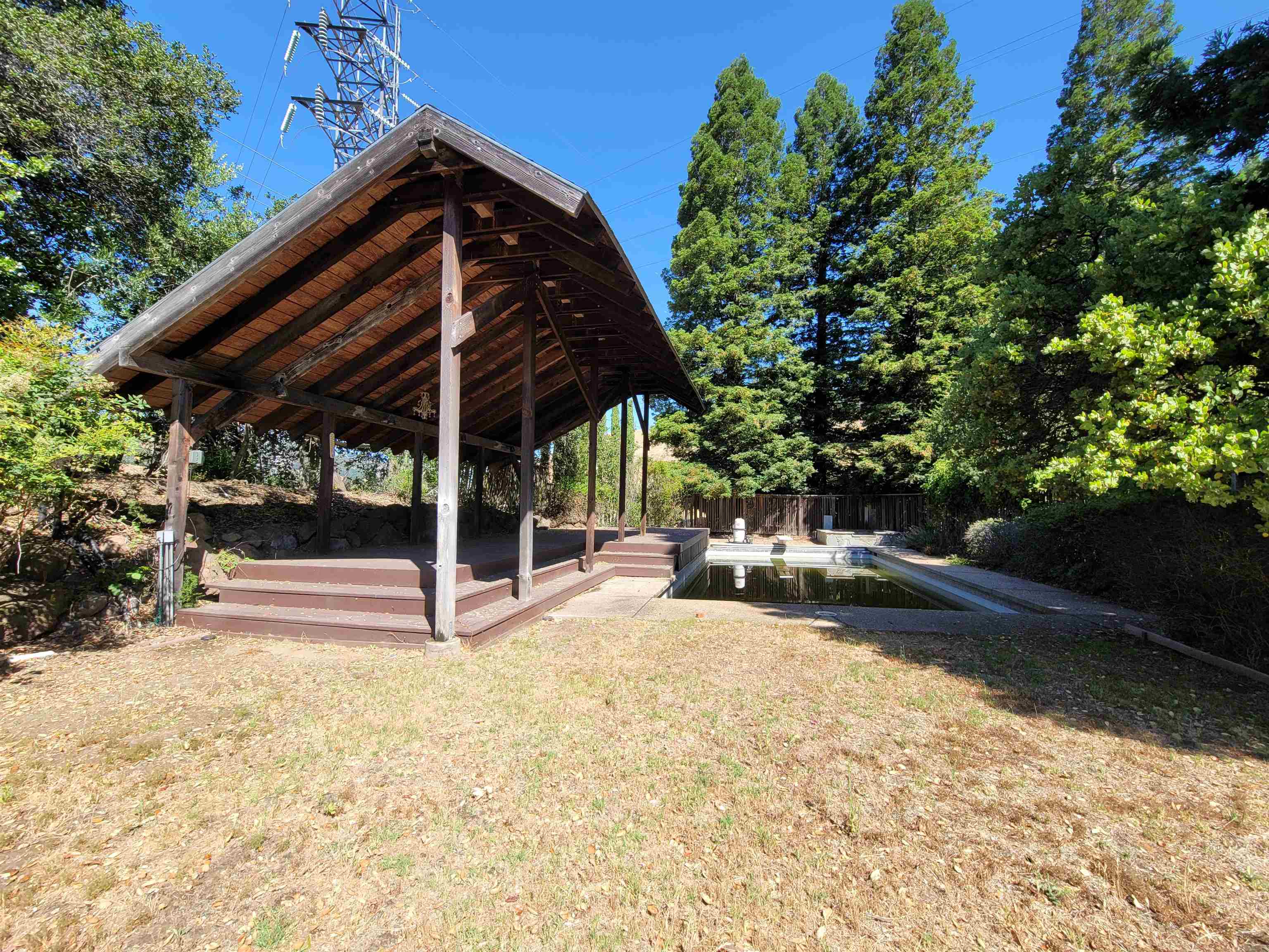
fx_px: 477
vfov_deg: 89.9
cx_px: 634
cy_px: 476
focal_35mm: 13
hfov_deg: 106.2
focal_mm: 2.2
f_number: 2.2
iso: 64
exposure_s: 1/752
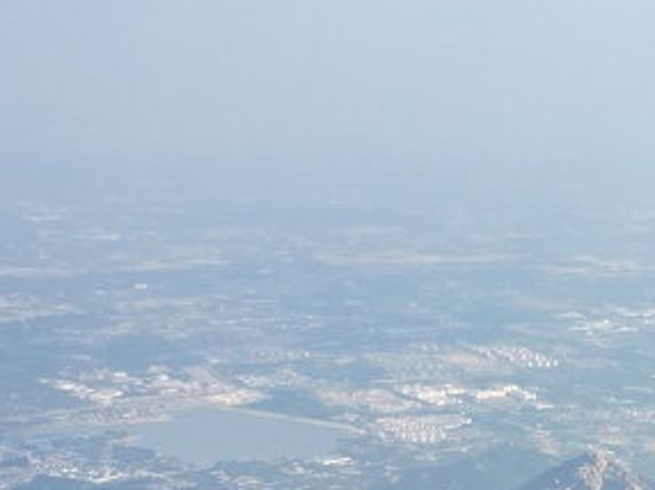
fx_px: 1966
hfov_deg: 18.3
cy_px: 534
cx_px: 696
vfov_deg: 13.9
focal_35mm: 104
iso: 25
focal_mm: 4.15
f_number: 2.2
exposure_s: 1/1083
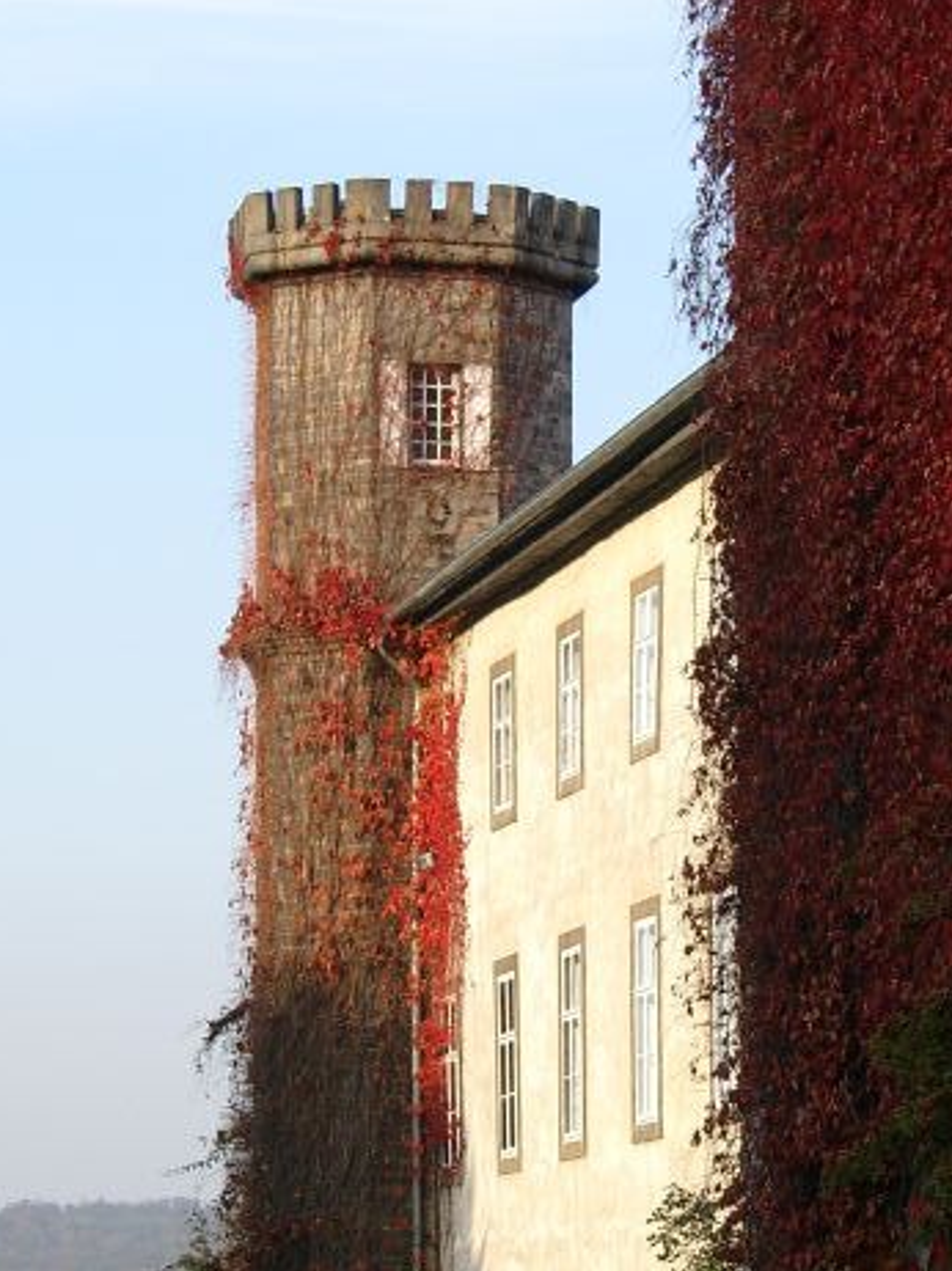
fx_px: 6166
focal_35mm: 168
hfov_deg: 8.8
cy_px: 790
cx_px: 548
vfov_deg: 11.8
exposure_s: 1/204
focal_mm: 20.05
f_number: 4
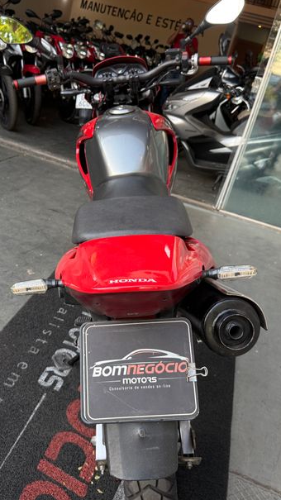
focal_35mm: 35
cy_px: 250
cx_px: 123
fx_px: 464
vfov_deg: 56.6
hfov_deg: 33.7
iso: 125
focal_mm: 6.76
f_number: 1.78
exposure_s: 1/120
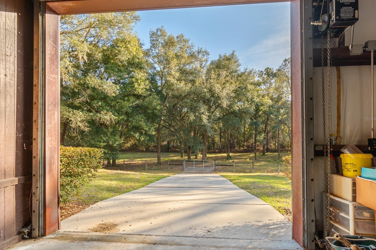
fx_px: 167
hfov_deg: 96.8
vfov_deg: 73.7
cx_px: 186
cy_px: 119
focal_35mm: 16
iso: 160
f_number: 9
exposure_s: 1/3
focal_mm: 10
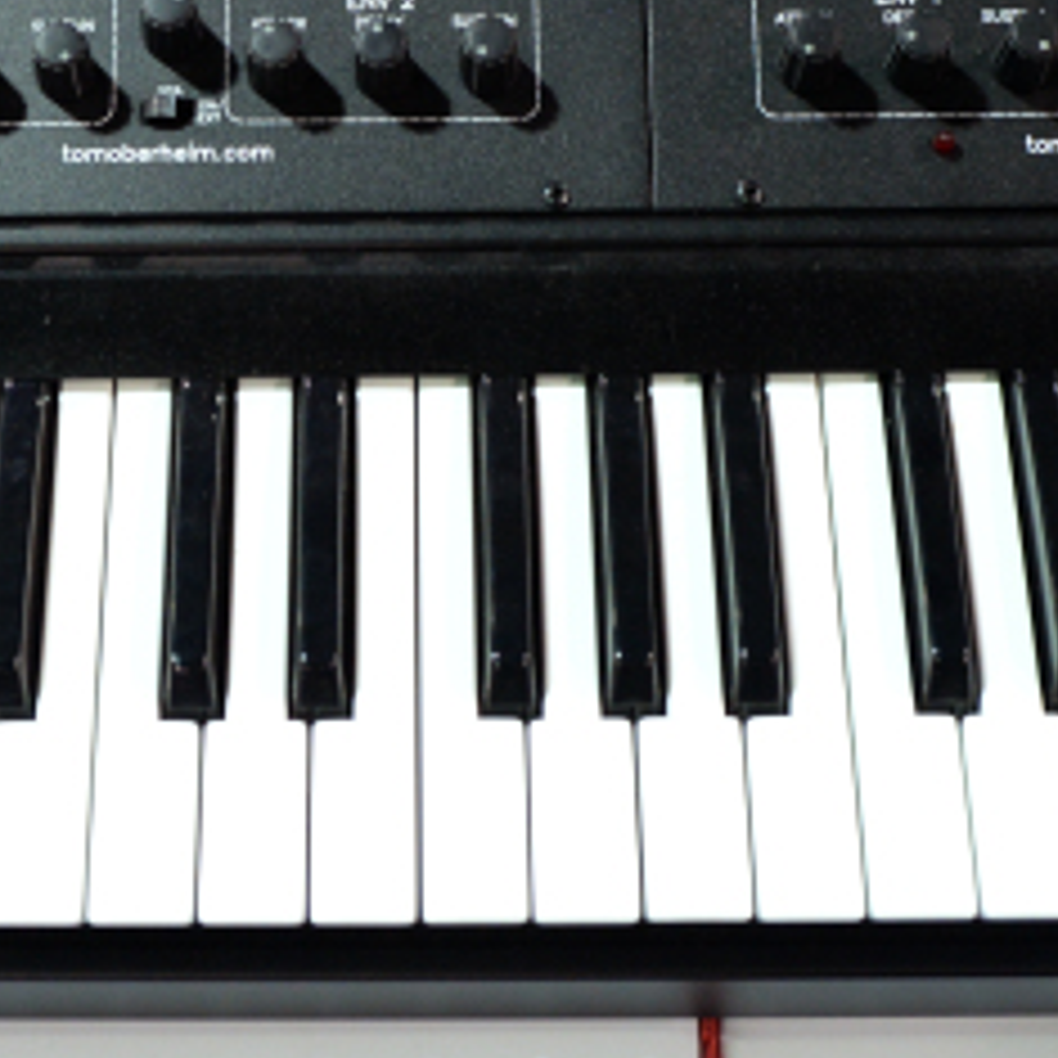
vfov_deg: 18.2
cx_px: 317
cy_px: 284
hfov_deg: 18.2
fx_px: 3285
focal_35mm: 95
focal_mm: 35
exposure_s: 1/100
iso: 3200
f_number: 8
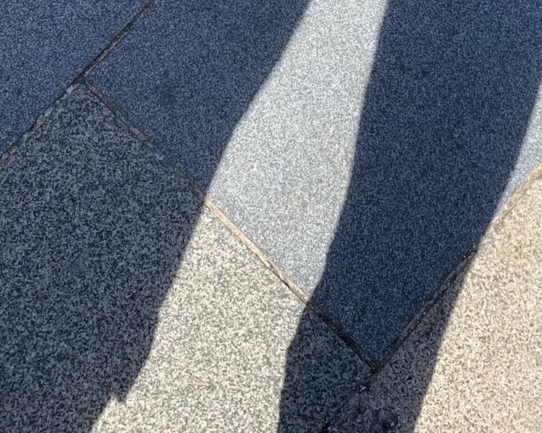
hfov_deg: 27.7
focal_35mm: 68
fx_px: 1090
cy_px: -160
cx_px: 368
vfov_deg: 20.2
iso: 25
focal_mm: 4.25
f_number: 1.8
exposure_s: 1/945
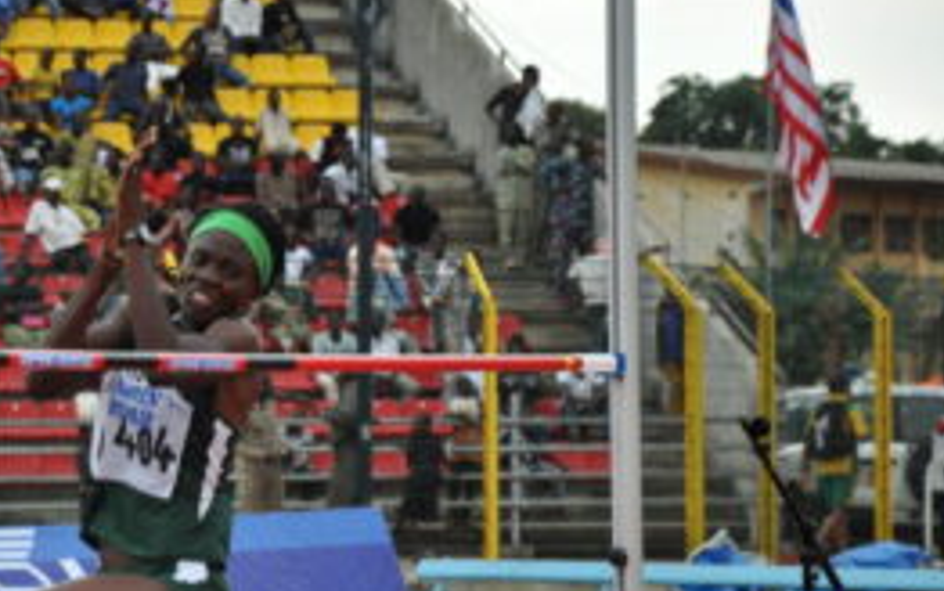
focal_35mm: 245
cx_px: 252
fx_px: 6300
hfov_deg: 8.6
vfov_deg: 5.4
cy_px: 400
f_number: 5.6
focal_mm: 105
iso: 800
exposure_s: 1/500
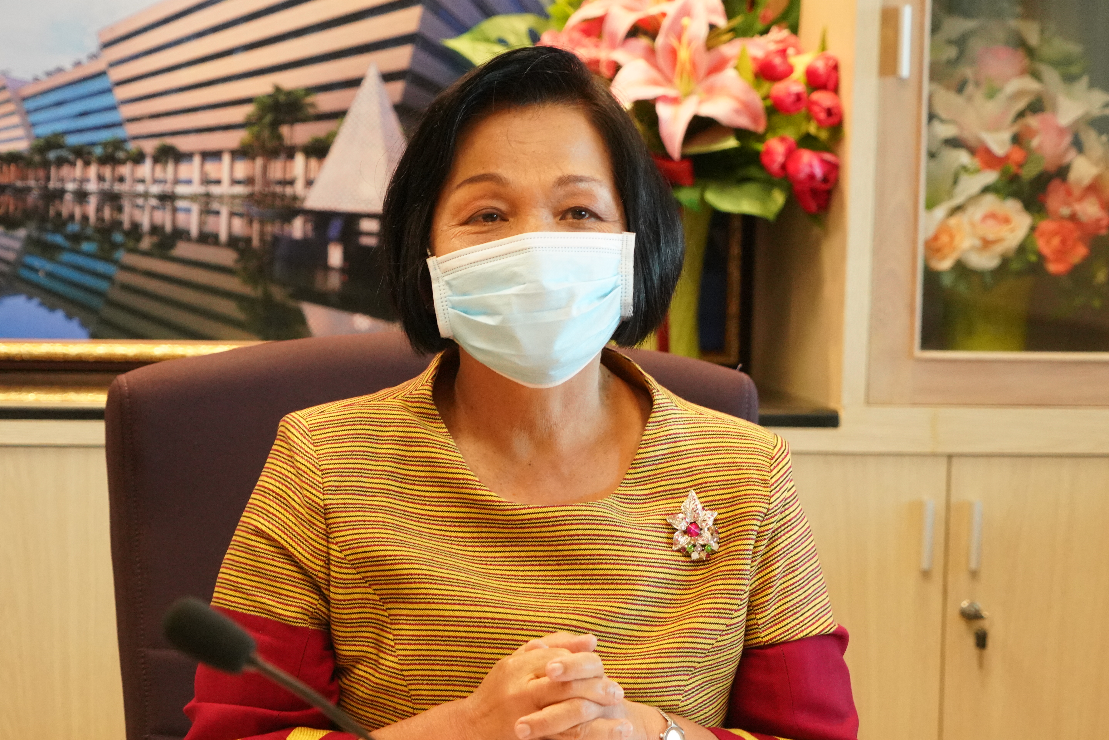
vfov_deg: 9.4
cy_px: 336
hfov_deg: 14.1
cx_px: 585
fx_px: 4498
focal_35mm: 146
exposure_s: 1/100
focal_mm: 106
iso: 5000
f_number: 6.3
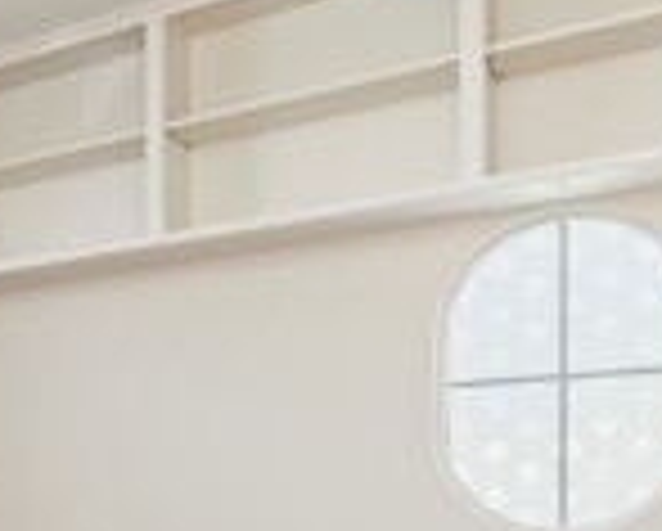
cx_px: -284
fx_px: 1118
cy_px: 540
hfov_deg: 26.0
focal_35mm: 57
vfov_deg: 25.3
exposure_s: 1/20
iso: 500
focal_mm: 14
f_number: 10
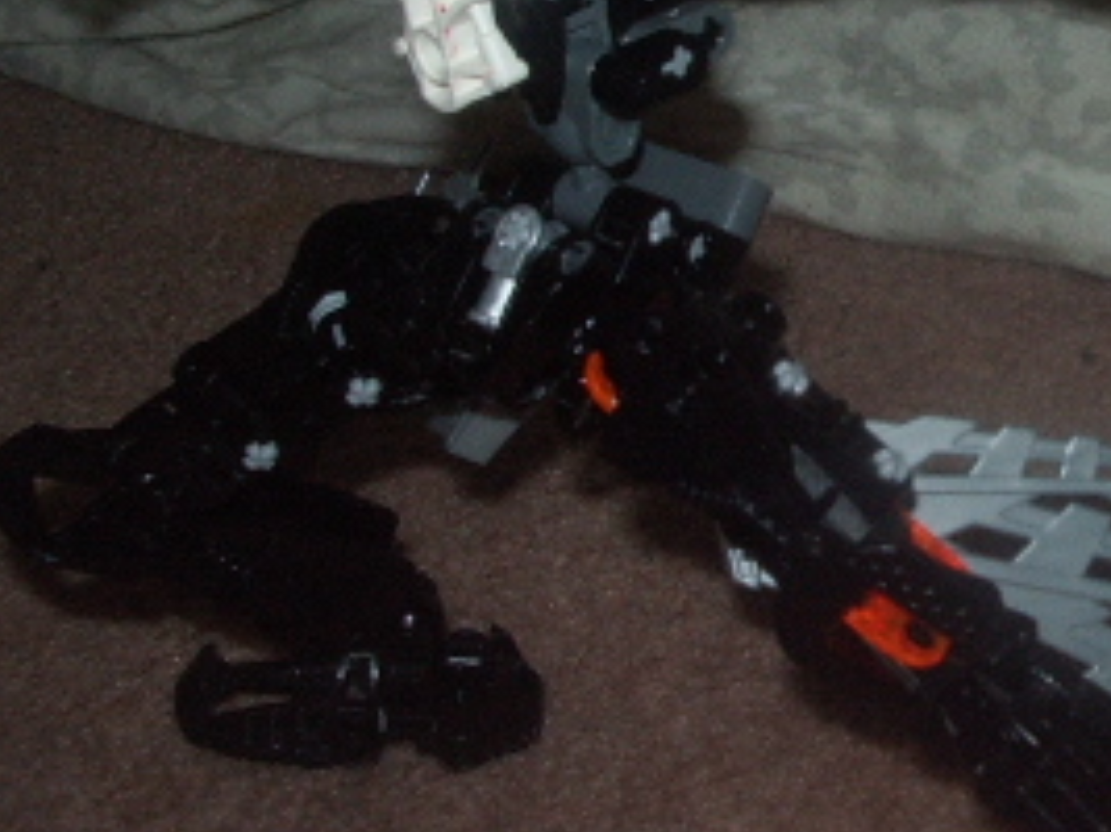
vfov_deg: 17.5
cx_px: 1003
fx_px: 2695
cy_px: 316
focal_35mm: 84
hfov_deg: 22.7
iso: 100
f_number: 4.3
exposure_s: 1/40
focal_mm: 5.8
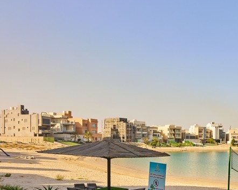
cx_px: 207
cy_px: 152
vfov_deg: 38.6
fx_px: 260
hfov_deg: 45.3
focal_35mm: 37
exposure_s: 1/100
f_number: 9
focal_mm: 17
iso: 100
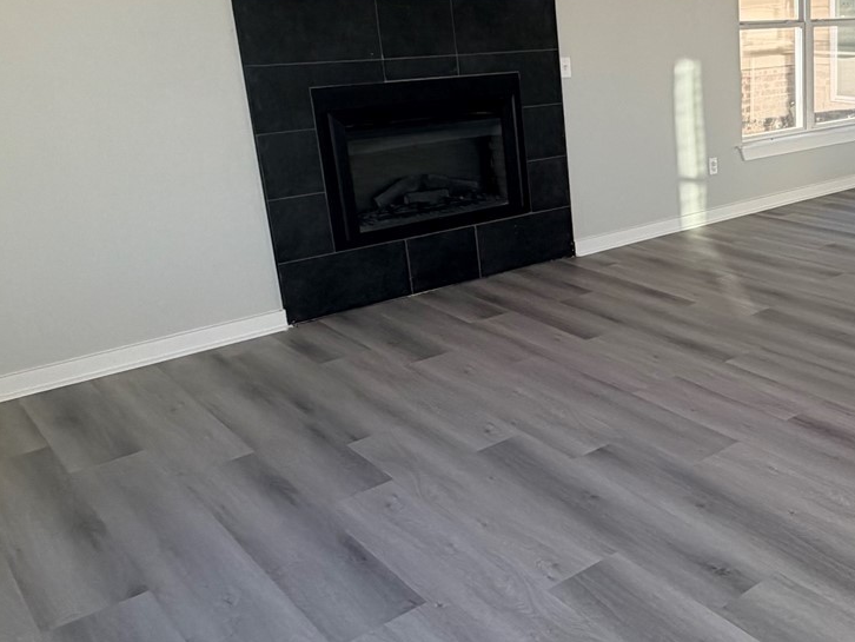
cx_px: 807
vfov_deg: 38.5
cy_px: 250
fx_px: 914
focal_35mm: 37
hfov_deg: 44.4
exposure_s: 1/171
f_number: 2.2
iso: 64
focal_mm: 2.22
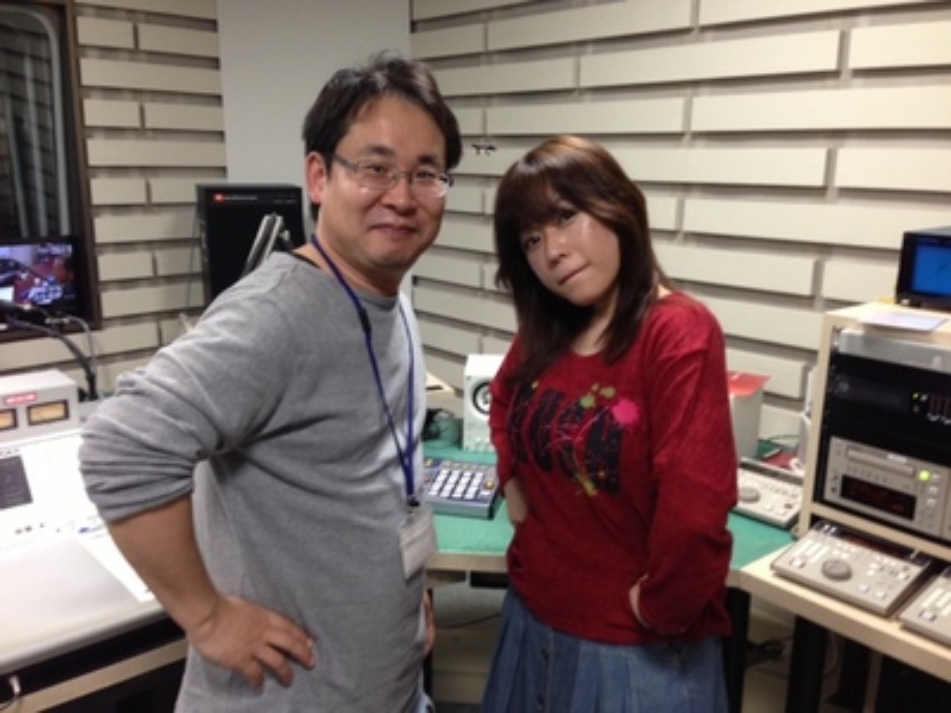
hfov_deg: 55.4
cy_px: 356
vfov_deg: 42.9
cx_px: 476
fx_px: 907
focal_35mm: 33
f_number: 2.4
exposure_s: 1/20
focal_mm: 4.13
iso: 100
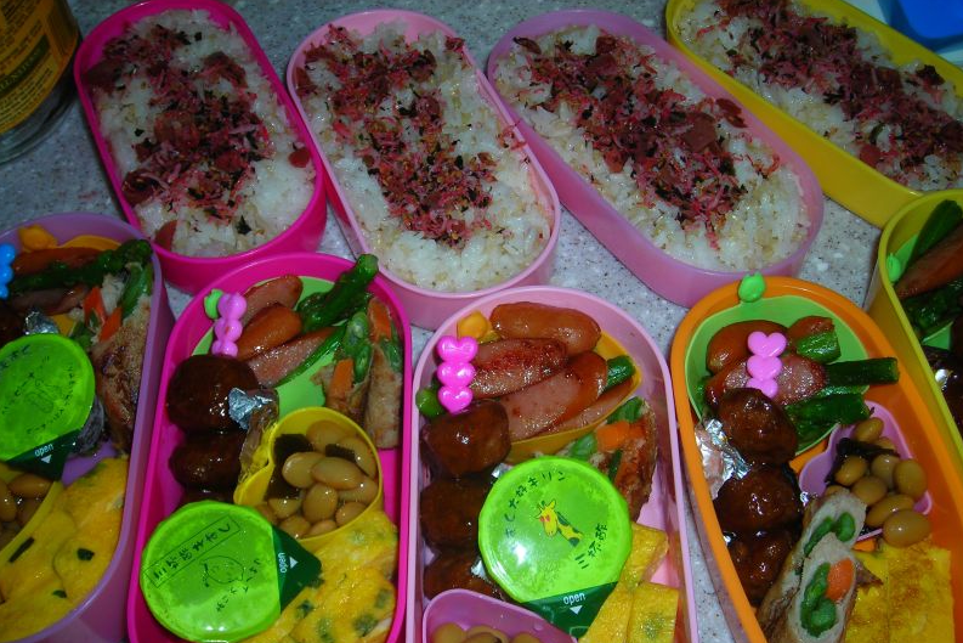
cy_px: 361
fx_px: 1150
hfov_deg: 45.4
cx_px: 481
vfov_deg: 31.2
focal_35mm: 43
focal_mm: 6.8
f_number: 3.3
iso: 50
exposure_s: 1/60.1
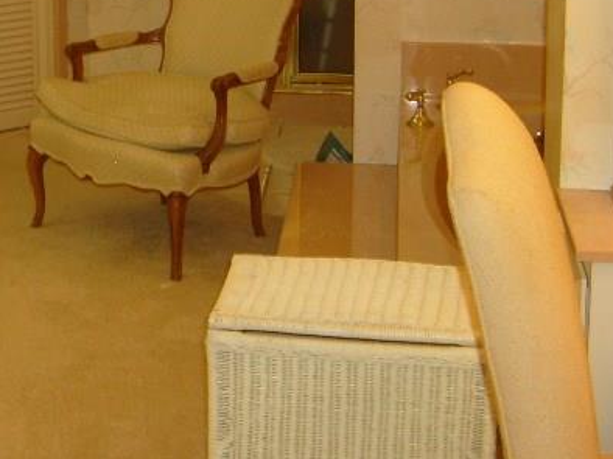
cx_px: -26
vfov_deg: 15.7
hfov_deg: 20.7
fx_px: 1610
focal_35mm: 91
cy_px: -73
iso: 100
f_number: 2.8
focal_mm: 5.8
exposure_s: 1/45
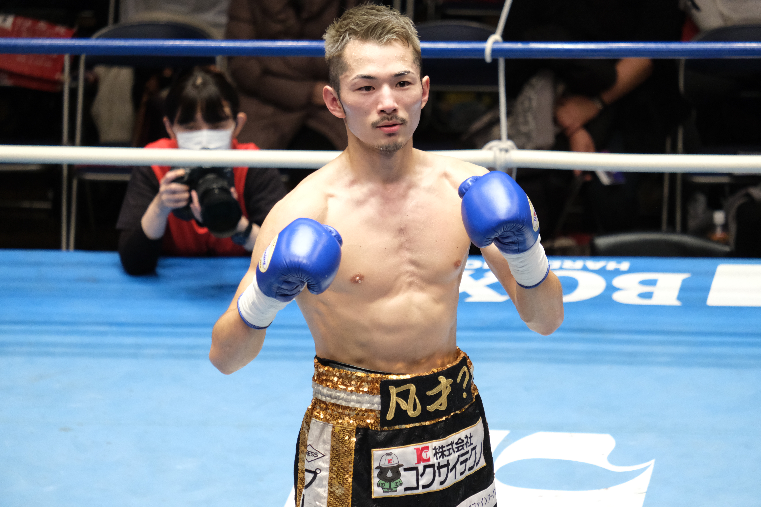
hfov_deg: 6.9
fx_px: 6341
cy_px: 254
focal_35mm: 300
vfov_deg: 4.6
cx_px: 380
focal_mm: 200
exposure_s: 1/500
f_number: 4.8
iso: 4000
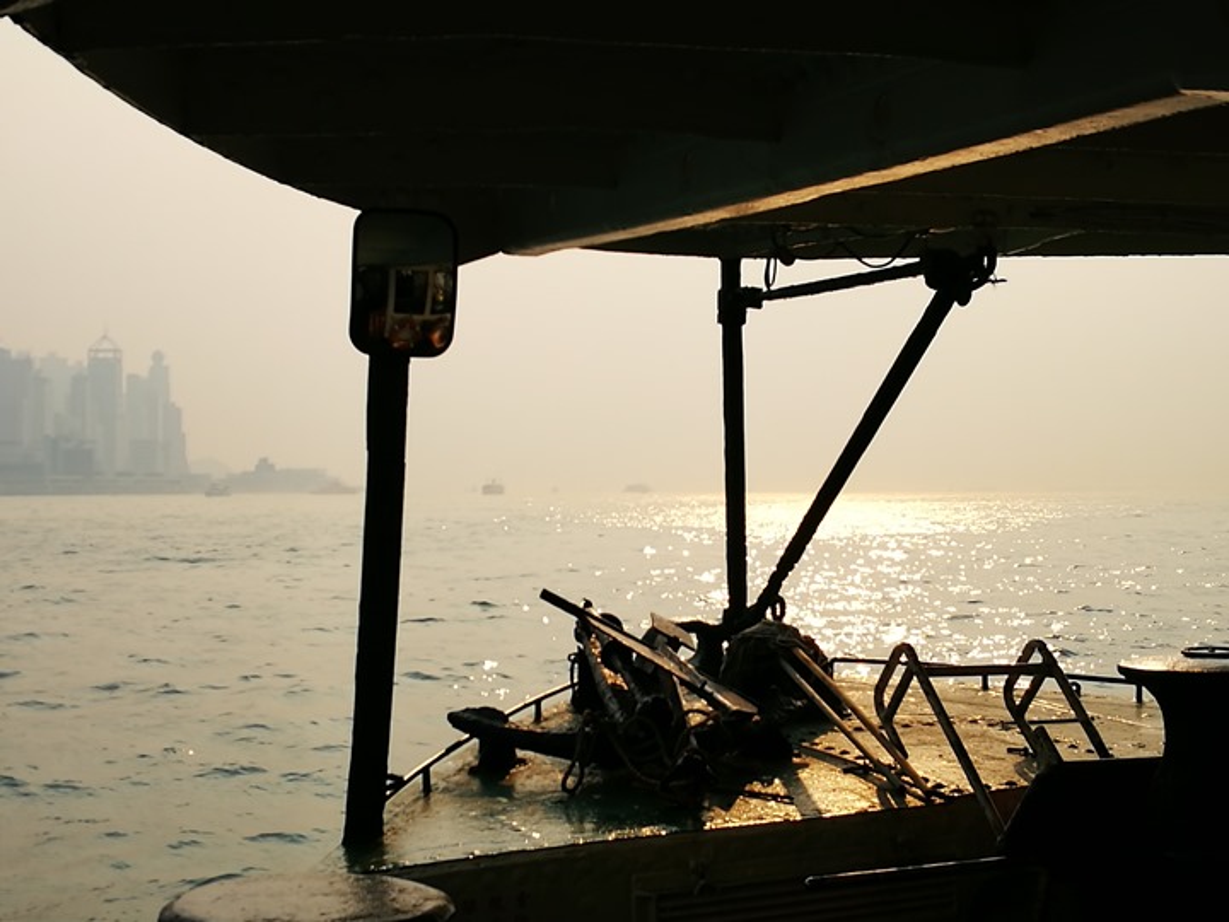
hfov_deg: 33.8
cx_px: 614
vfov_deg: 25.7
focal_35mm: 57
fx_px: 2024
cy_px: 461
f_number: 2.2
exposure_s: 1/1779
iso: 50
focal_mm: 4.5
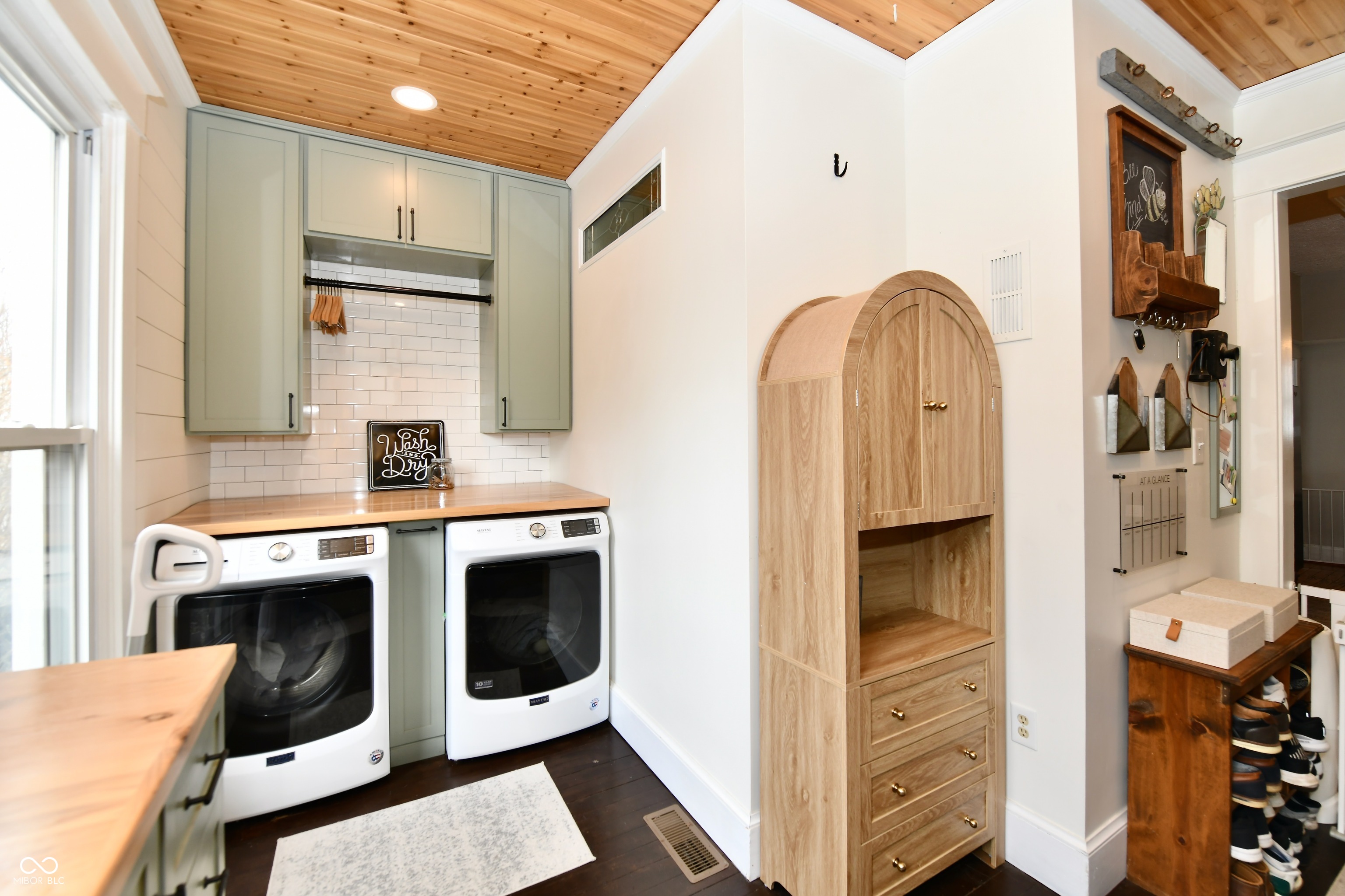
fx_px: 523
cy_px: 448
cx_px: 672
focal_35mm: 14
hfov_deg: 104.3
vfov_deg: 81.2
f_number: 5.6
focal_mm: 14
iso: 400
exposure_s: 1/60
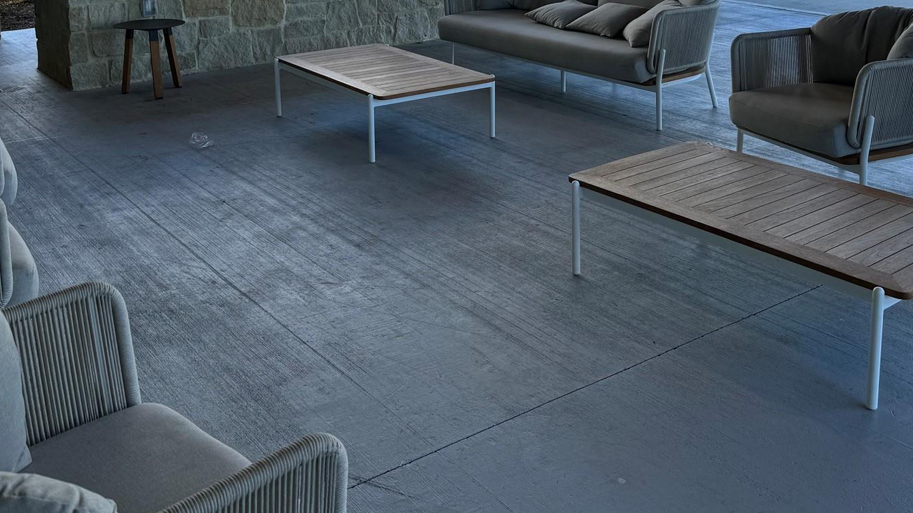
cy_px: 27
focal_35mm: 40
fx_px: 968
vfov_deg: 28.3
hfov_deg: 50.5
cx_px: 449
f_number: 1.78
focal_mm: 6.76
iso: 80
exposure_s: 1/1818
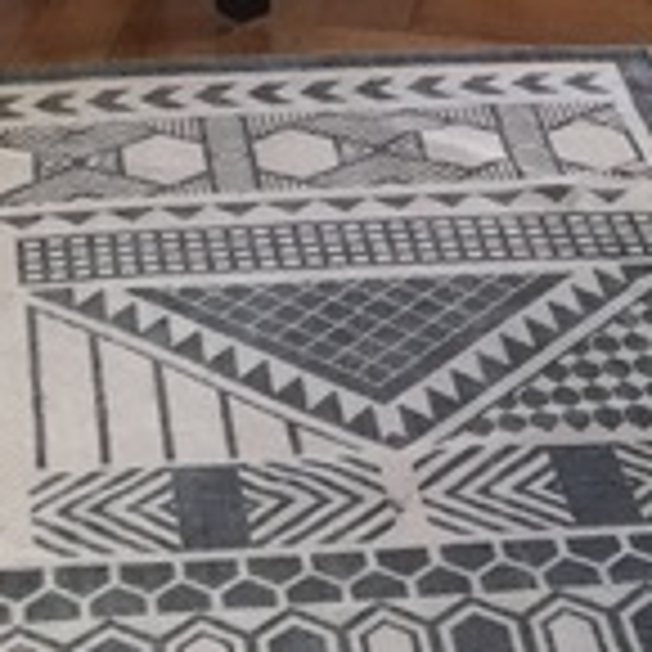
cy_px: -1052
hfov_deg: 12.8
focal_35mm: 136
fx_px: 2898
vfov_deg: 10.5
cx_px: 193
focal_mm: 4.15
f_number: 2.2
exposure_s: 1/33
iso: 64
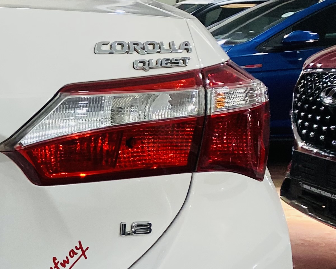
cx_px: -165
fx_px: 845
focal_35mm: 85
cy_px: 208
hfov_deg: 19.6
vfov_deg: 17.9
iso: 100
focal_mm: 4.25
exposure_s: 1/100
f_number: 1.8
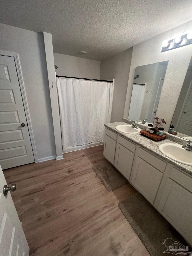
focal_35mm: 13
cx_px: 96
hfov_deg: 89.9
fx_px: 96
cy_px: 128
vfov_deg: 106.2
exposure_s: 1/60
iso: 250
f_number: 1.8
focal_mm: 1.57
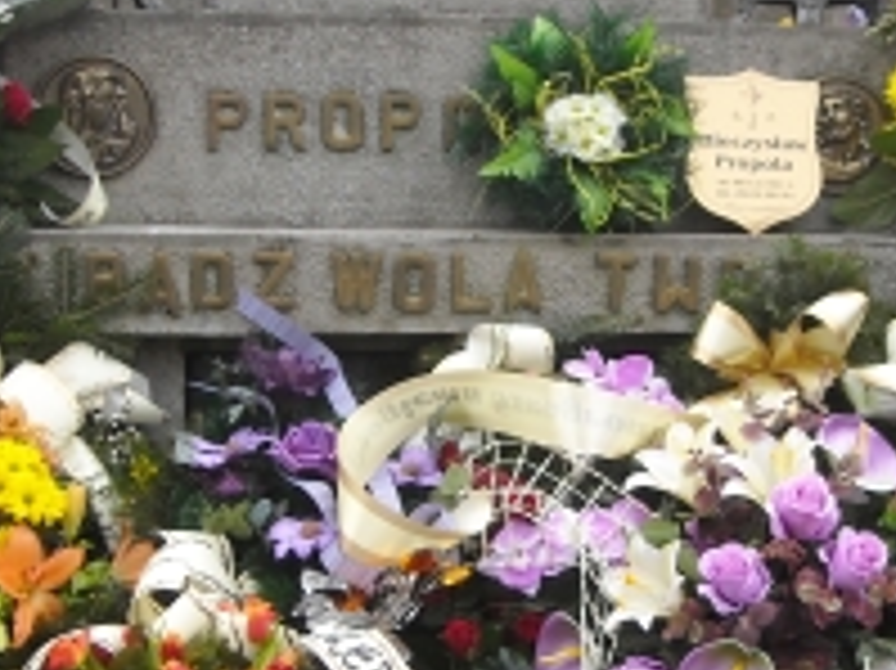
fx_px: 2276
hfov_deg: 22.3
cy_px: 393
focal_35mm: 88
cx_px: 491
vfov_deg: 16.8
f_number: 2.8
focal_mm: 5.7
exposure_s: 1/296
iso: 64
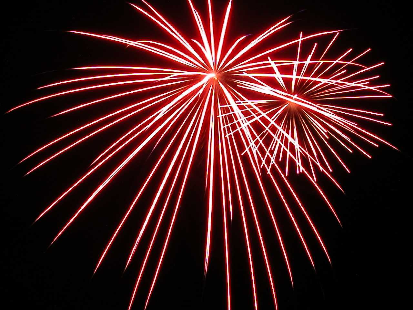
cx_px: 206
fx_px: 418
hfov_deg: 52.6
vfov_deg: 40.7
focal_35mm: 35
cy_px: 155
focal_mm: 8.9
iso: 100
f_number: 8
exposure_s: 8
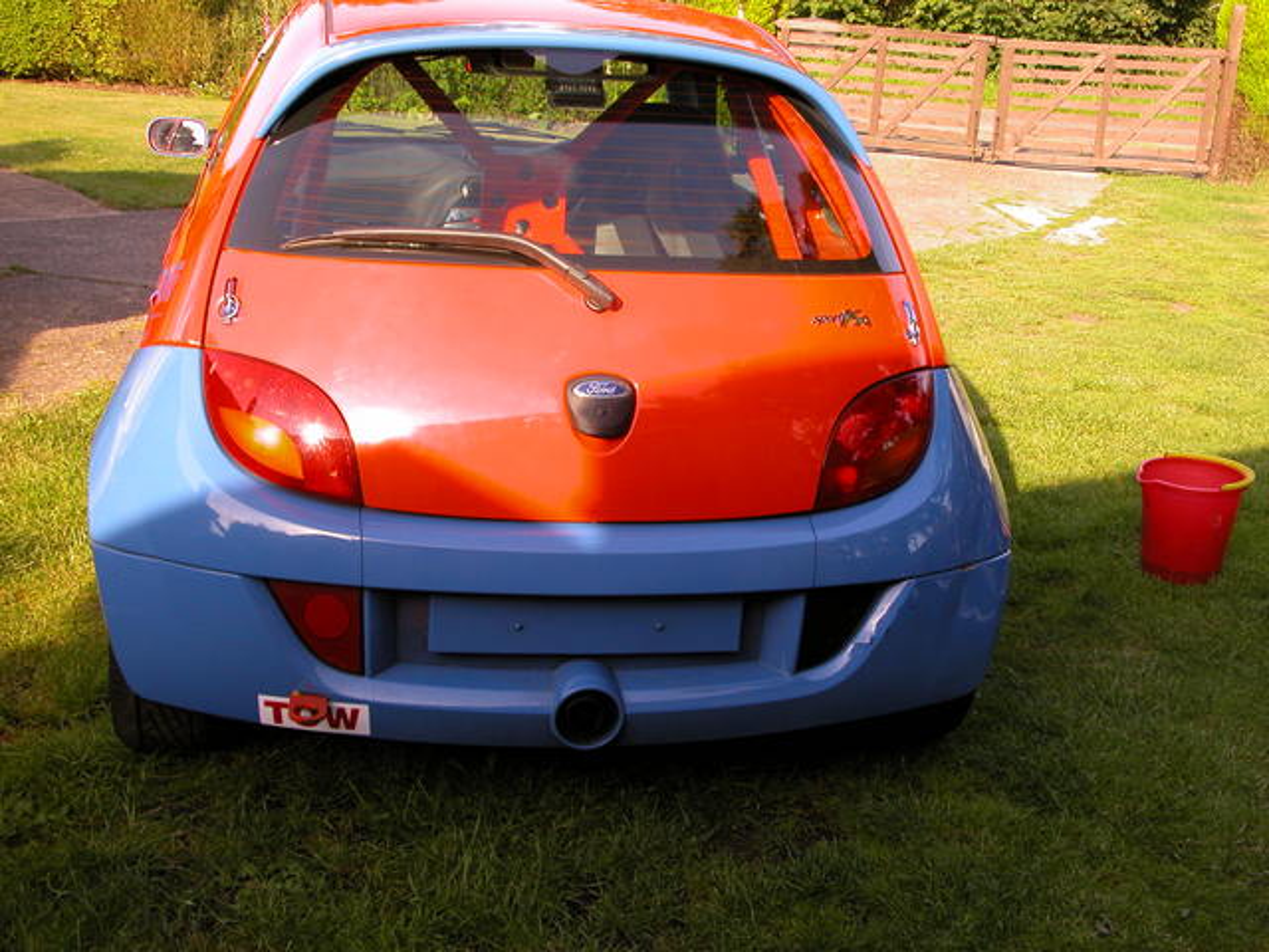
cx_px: 634
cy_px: 476
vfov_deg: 31.5
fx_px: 1686
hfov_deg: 41.2
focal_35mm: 46
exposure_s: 1/145
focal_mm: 11.6
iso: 100
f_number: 4.7
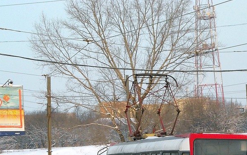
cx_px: 184
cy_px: 157
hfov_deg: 10.8
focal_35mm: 194
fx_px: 1306
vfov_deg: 6.7
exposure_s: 1/250
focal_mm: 17.1
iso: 191
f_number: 4.7
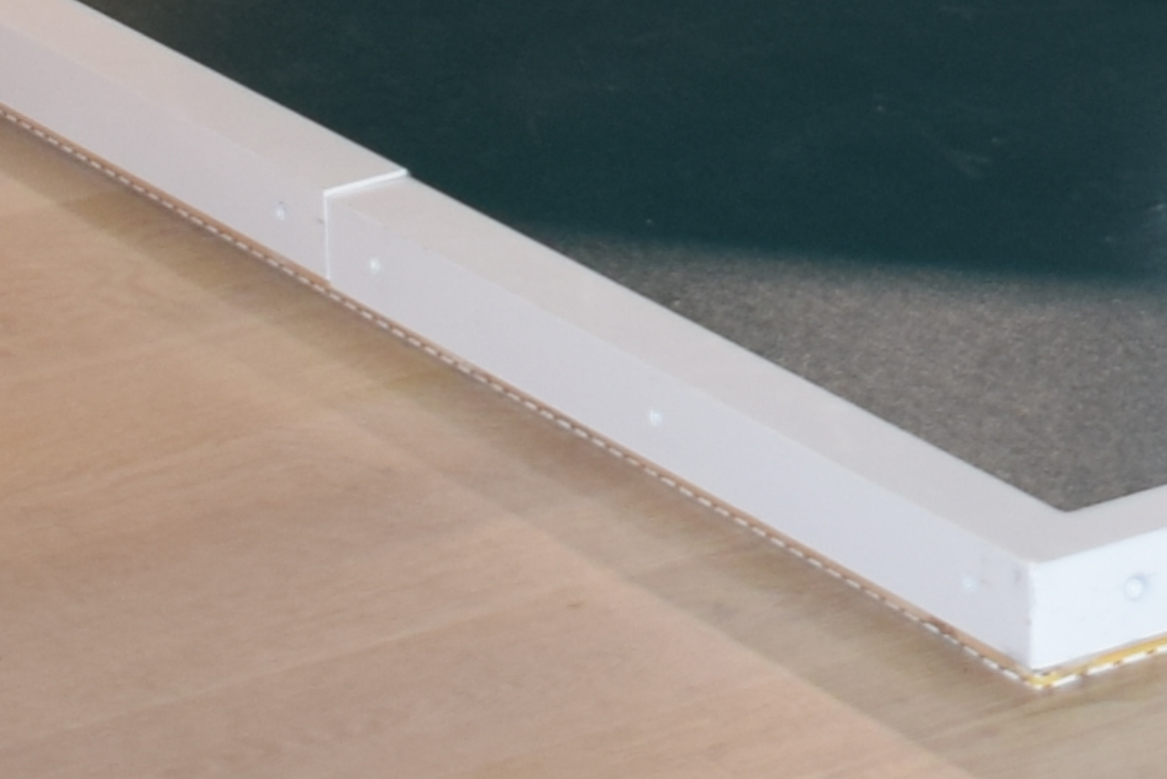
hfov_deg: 8.1
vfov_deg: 5.1
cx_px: 2047
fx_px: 7975
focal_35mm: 246
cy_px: -2112
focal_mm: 22
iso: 200
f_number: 4
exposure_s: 1/40
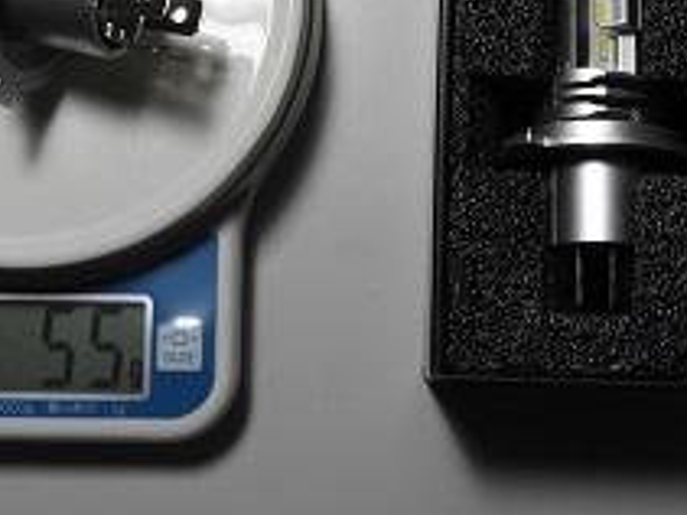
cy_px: 121
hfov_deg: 25.7
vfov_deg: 19.2
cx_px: 387
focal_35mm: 76
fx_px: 1507
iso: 100
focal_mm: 7.2
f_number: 3.8
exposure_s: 1/50
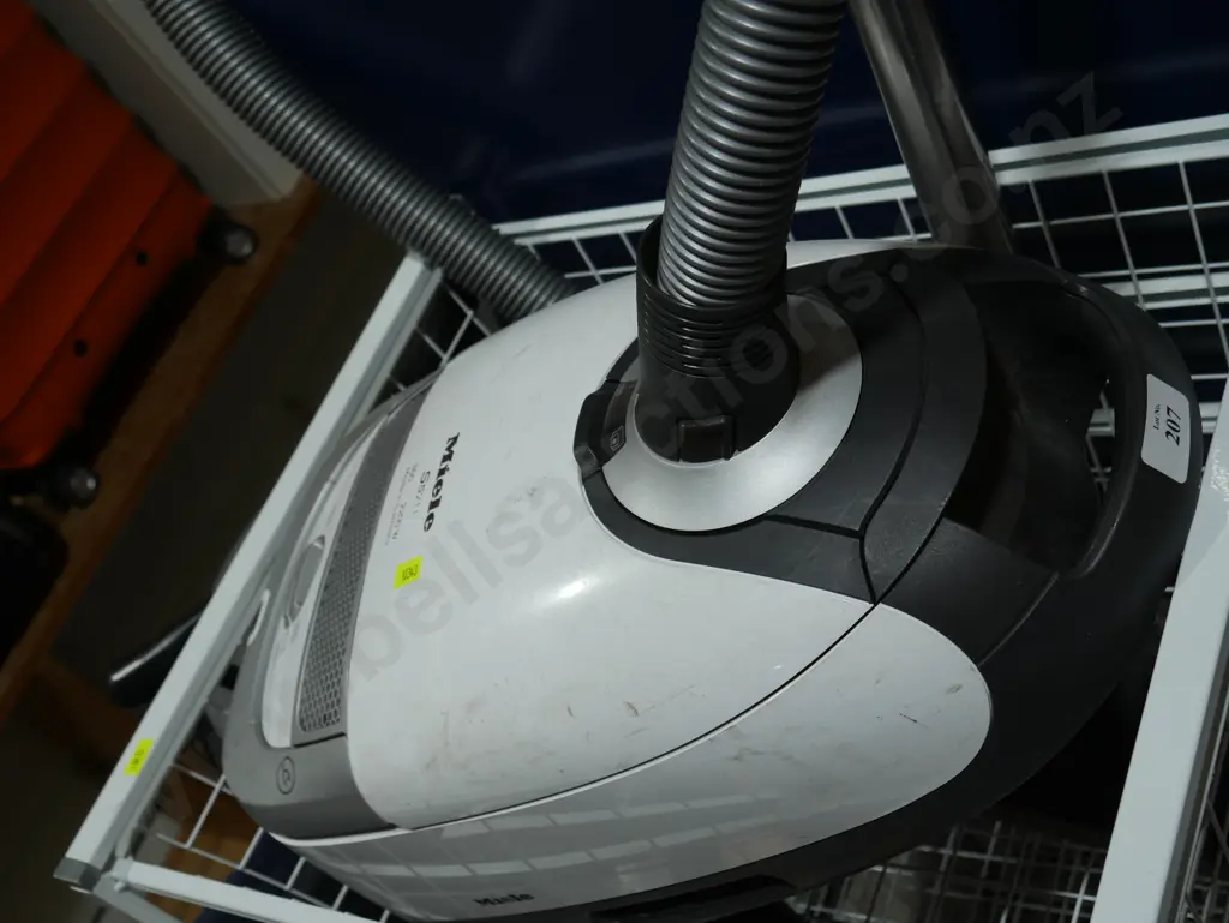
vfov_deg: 31.5
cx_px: 614
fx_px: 1634
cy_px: 462
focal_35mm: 46
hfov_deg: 41.2
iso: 200
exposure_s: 1/125
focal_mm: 23
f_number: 5.6
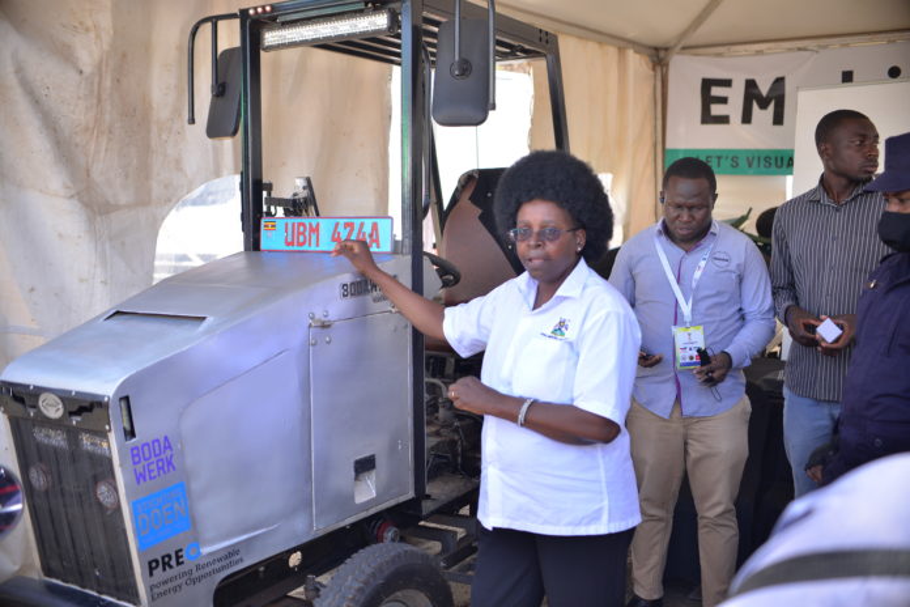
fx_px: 885
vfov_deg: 37.9
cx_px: 455
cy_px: 304
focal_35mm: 35
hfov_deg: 54.4
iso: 100
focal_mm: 35
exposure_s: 1/160
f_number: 4
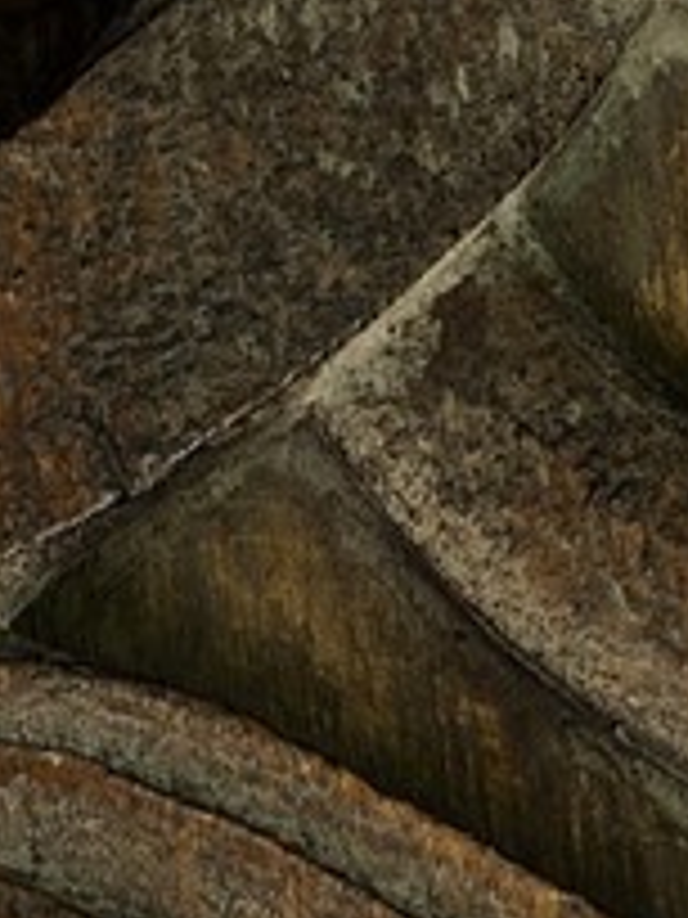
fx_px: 27984
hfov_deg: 1.4
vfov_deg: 1.9
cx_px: 121
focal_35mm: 1056
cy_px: 3190
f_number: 8
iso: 200
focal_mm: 140
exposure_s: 1/4
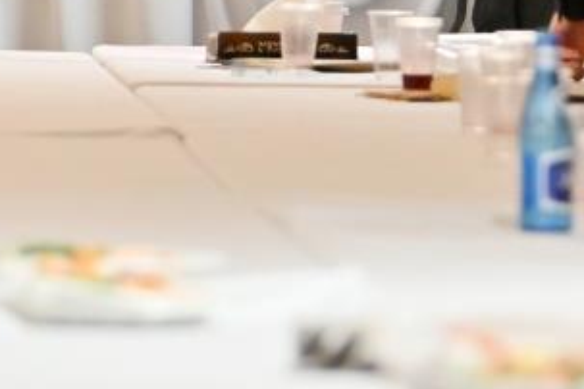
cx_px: -339
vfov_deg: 2.3
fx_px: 9538
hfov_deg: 3.5
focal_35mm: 588
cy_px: -264
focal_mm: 116
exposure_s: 1/160
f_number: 2.8
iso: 1250
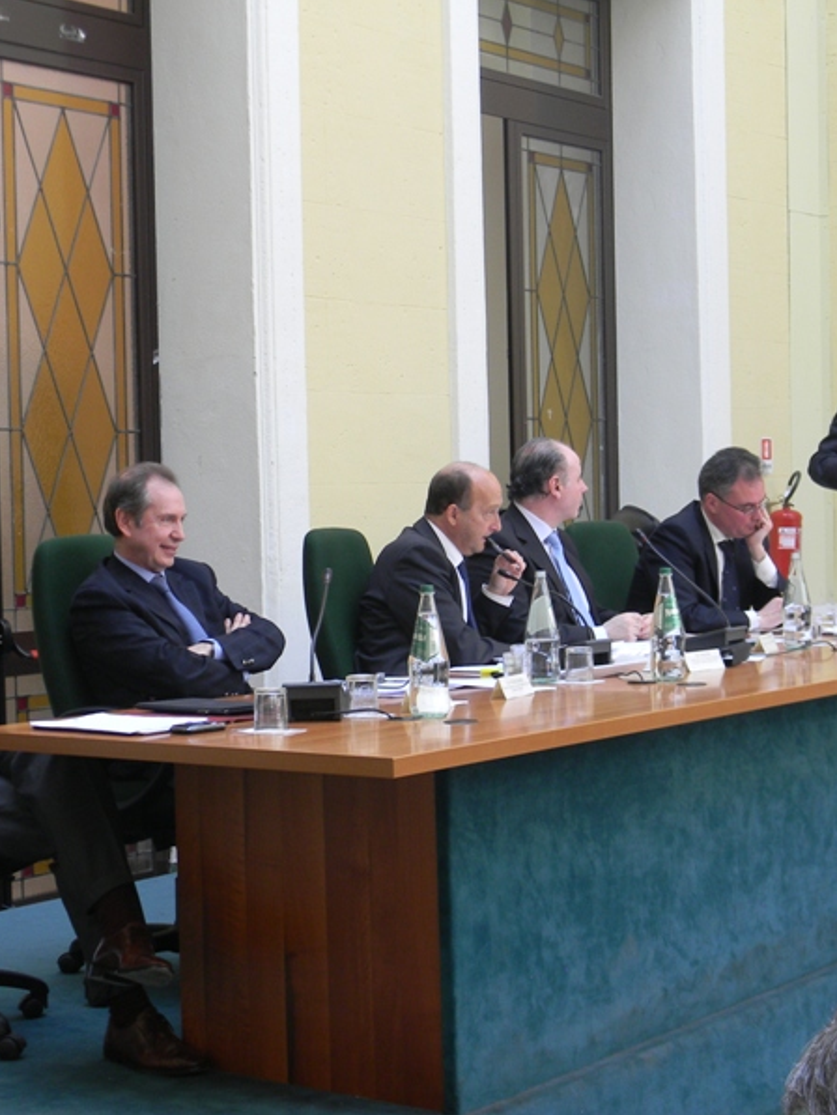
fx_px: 2030
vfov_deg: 30.7
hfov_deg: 23.3
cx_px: 422
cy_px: 557
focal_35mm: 63
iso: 96
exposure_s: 1/30
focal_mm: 8.6
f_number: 3.9
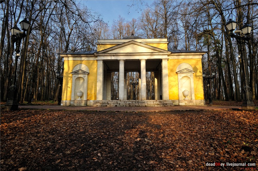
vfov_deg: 67.2
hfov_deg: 90.1
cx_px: 129
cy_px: 86
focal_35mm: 18
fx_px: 129
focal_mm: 12
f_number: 7.1
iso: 400
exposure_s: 1/320
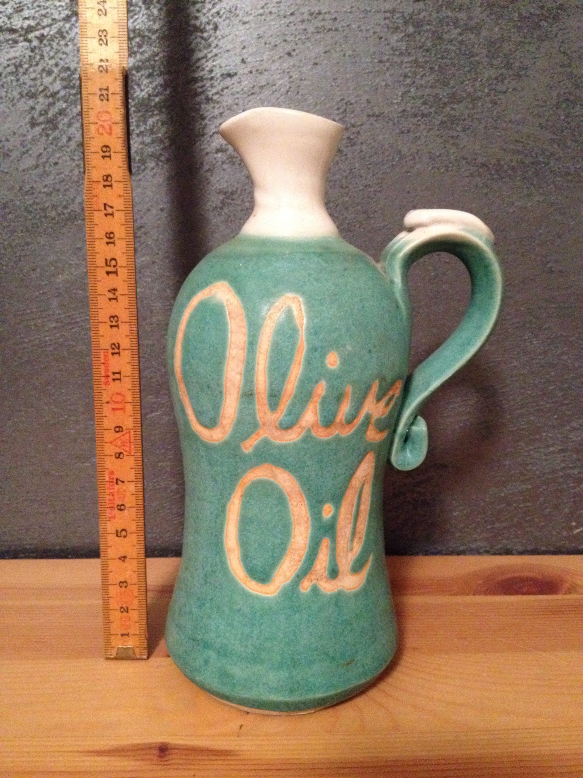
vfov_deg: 52.6
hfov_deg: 40.7
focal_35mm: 35
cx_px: 292
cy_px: 389
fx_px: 786
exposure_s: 1/15
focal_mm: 4.28
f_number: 2.4
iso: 800
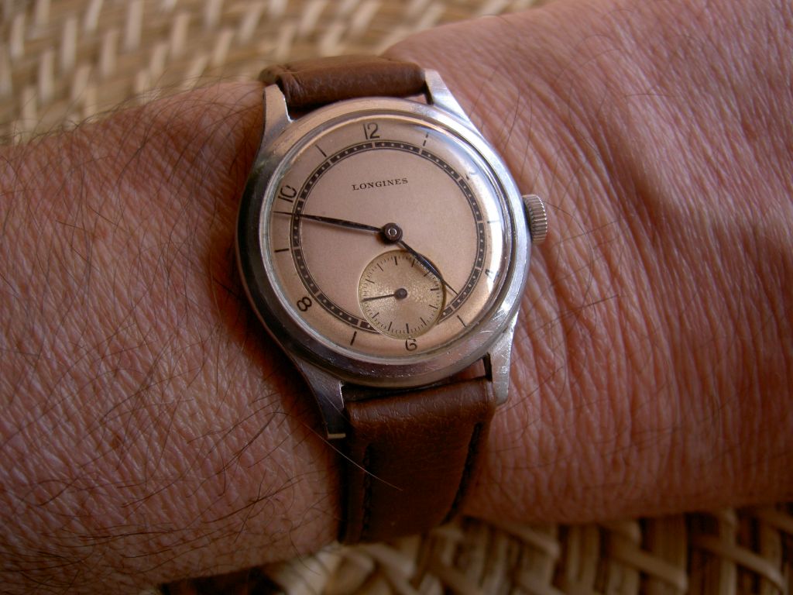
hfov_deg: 47.9
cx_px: 396
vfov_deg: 36.8
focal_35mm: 39
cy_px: 298
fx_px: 893
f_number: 2.8
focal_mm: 8
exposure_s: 1/80
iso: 50
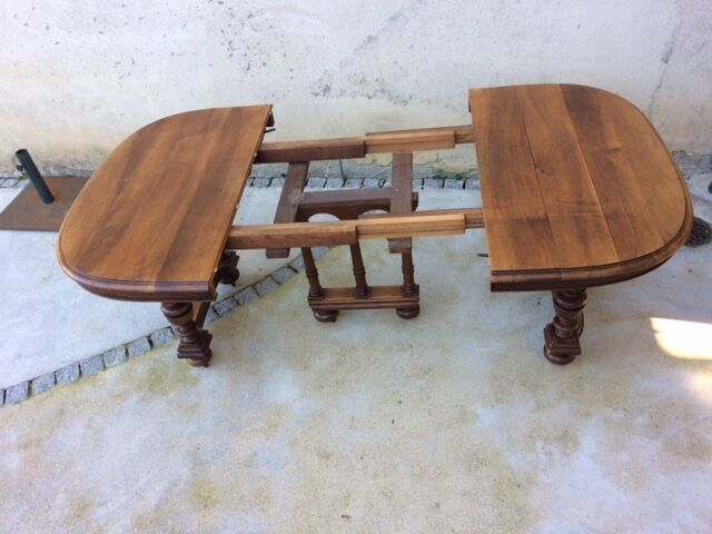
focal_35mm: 29
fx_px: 596
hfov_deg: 61.7
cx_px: 356
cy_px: 267
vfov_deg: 48.2
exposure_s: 1/120
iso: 64
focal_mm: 4.15
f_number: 2.2
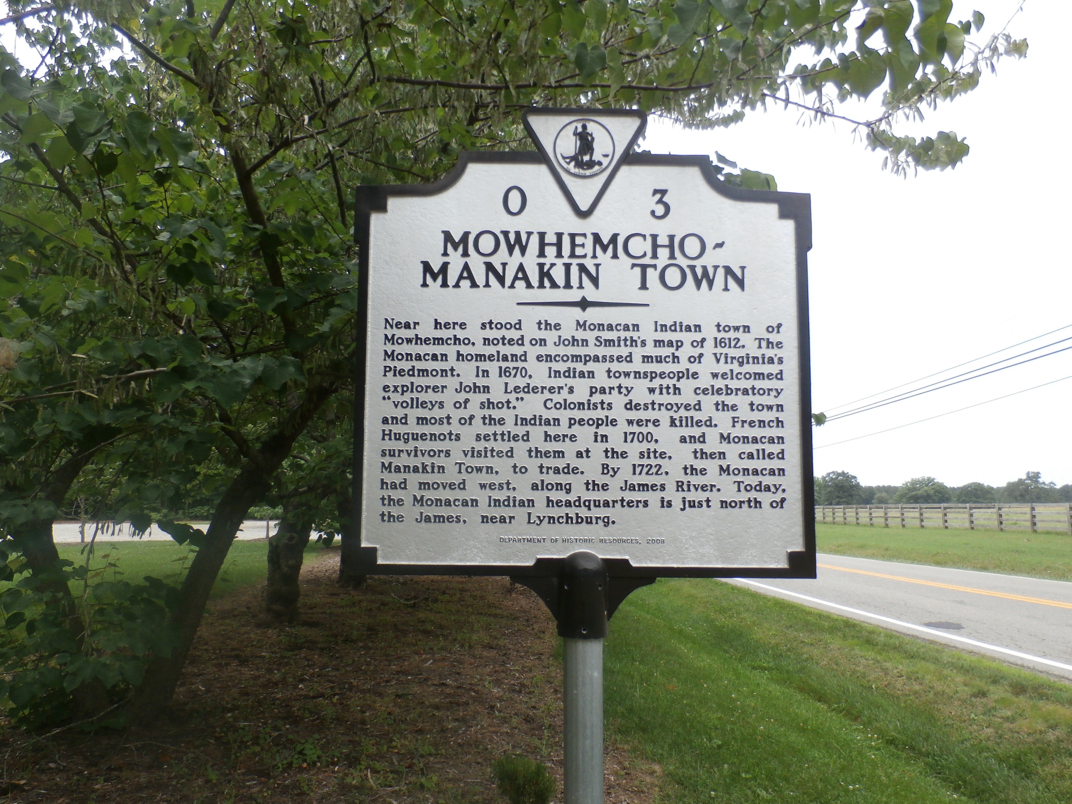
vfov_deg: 54.9
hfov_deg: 69.4
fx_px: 774
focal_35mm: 25
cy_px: 402
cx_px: 536
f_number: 3
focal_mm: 4.5
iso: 100
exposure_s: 1/500
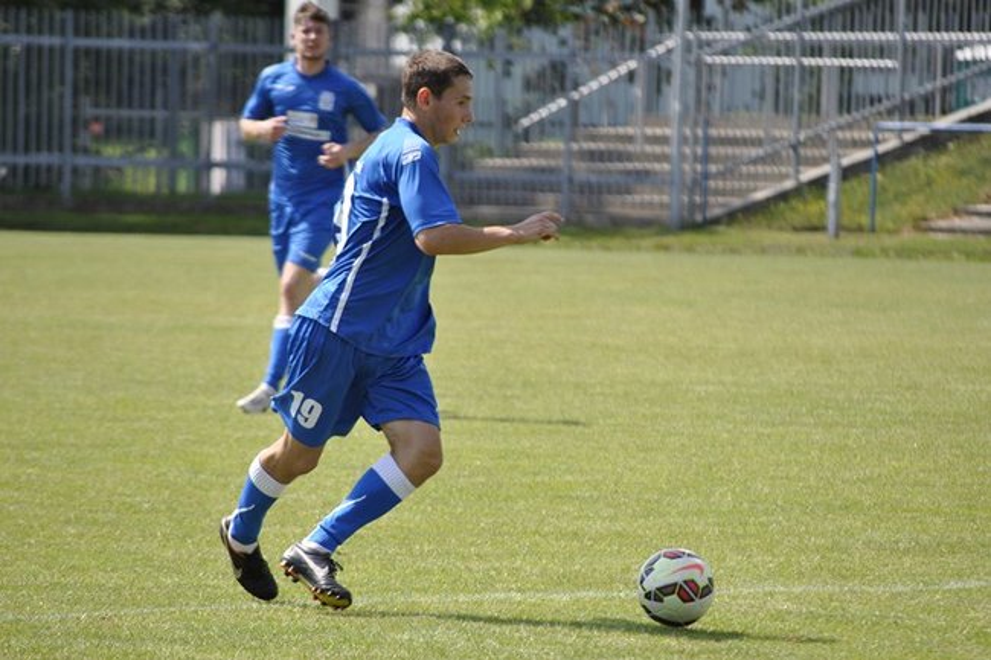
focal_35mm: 300
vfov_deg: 4.6
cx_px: 496
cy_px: 330
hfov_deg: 6.9
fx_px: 8256
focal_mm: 200
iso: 200
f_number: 5.6
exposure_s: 1/500
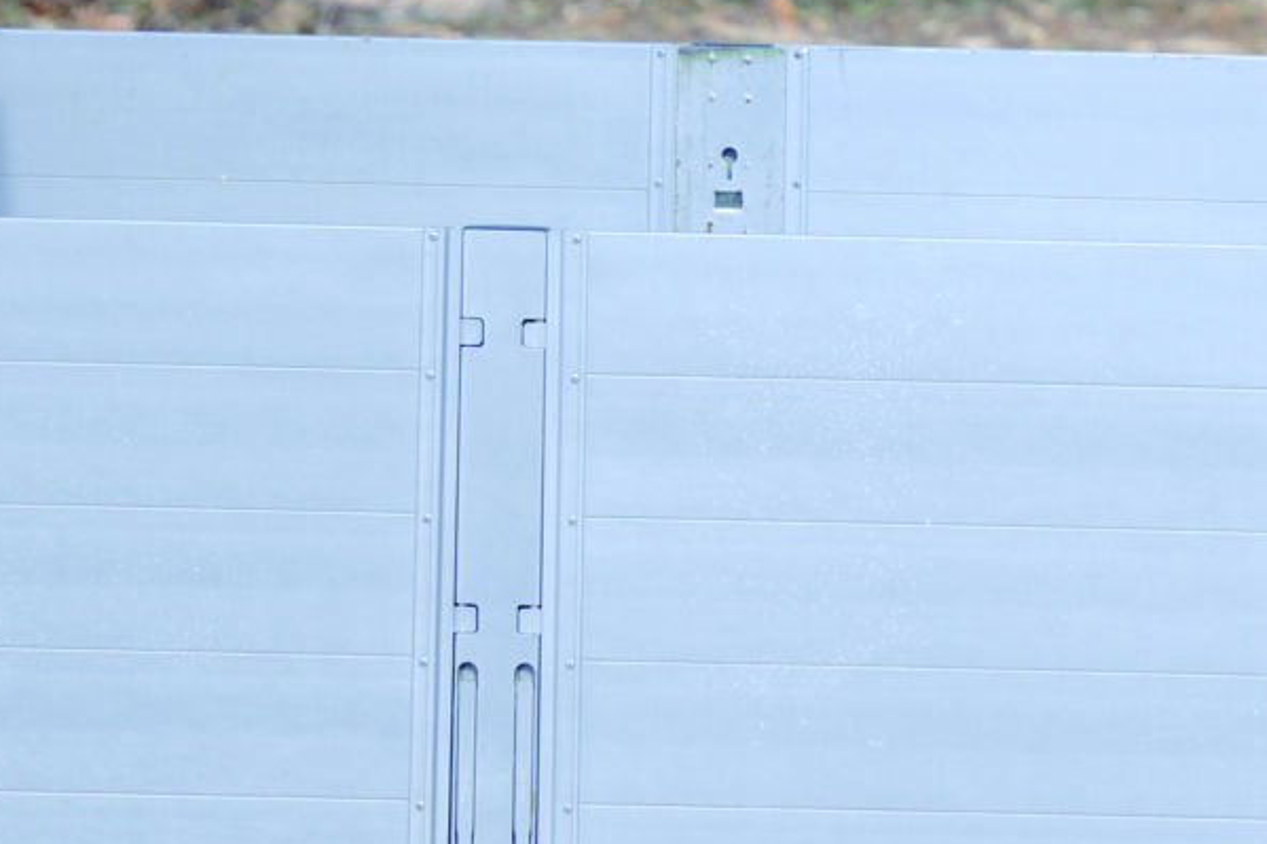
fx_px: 29342
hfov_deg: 2.5
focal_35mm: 834
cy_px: -862
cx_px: 1390
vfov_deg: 1.6
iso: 100
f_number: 3.2
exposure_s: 1/640
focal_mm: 195
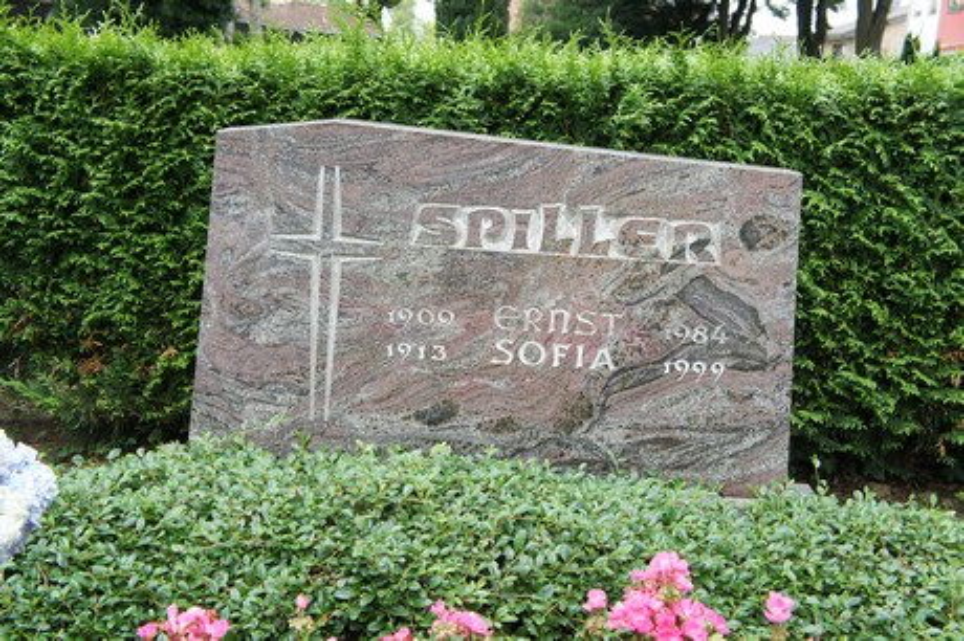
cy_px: 320
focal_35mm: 48
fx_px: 1284
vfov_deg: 28.0
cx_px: 482
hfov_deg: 41.1
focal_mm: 32
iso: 400
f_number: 5
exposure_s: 1/160
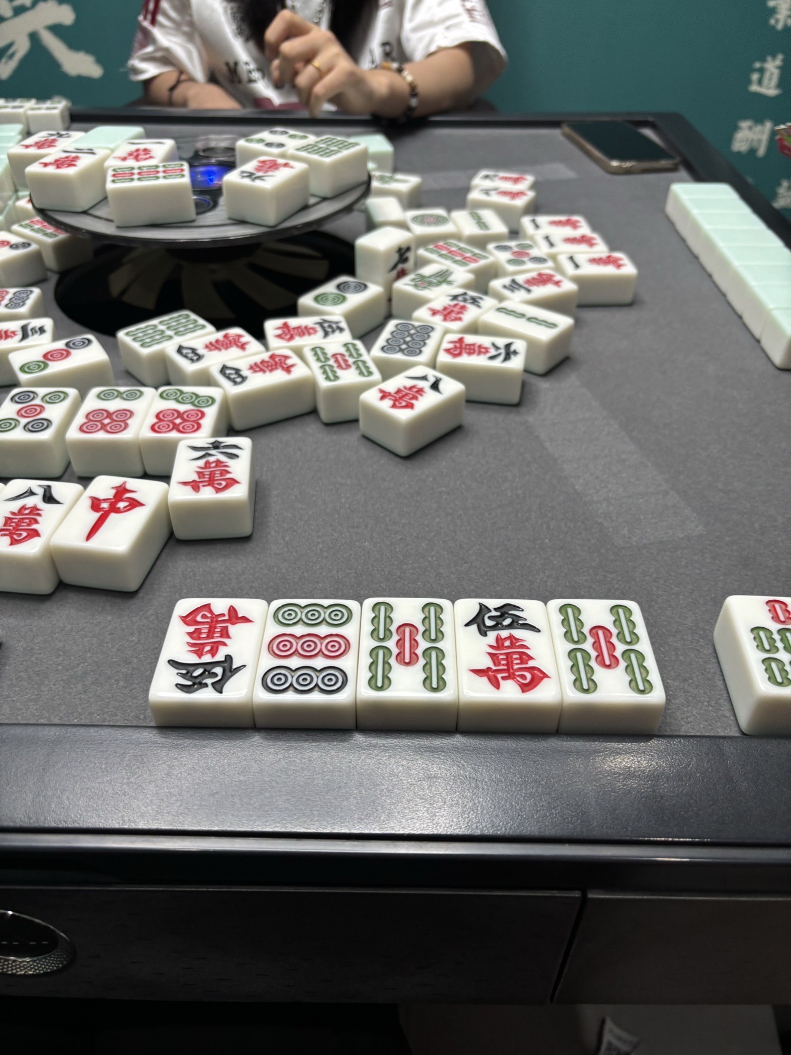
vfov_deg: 67.3
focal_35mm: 26
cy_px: 528
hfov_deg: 53.1
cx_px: 396
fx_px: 792
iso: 80
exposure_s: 1/51
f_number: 1.6
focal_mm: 5.96
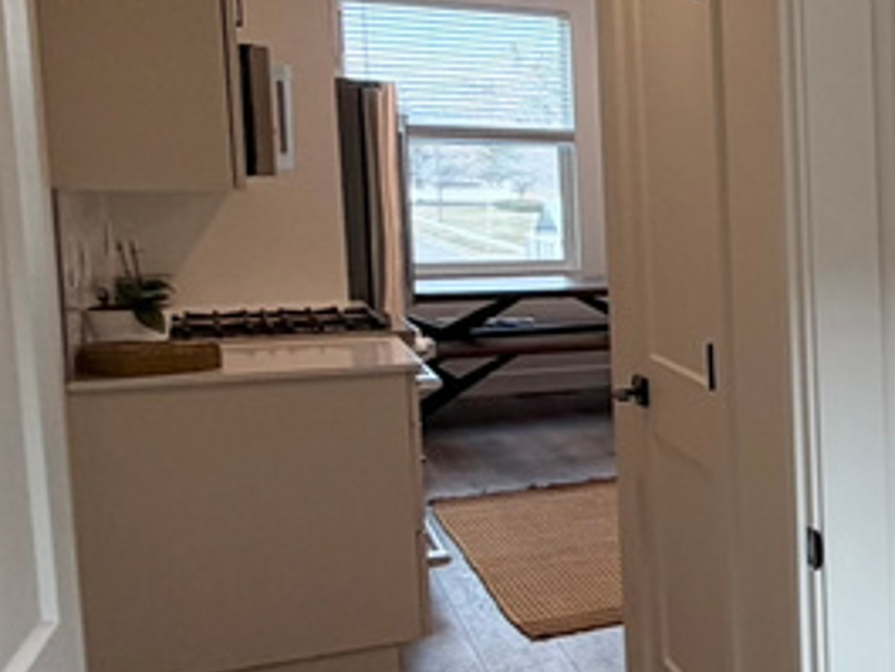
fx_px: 1397
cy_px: 301
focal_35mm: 54
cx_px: 1712
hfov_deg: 20.5
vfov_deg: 27.0
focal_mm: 2.22
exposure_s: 1/120
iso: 40
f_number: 2.2
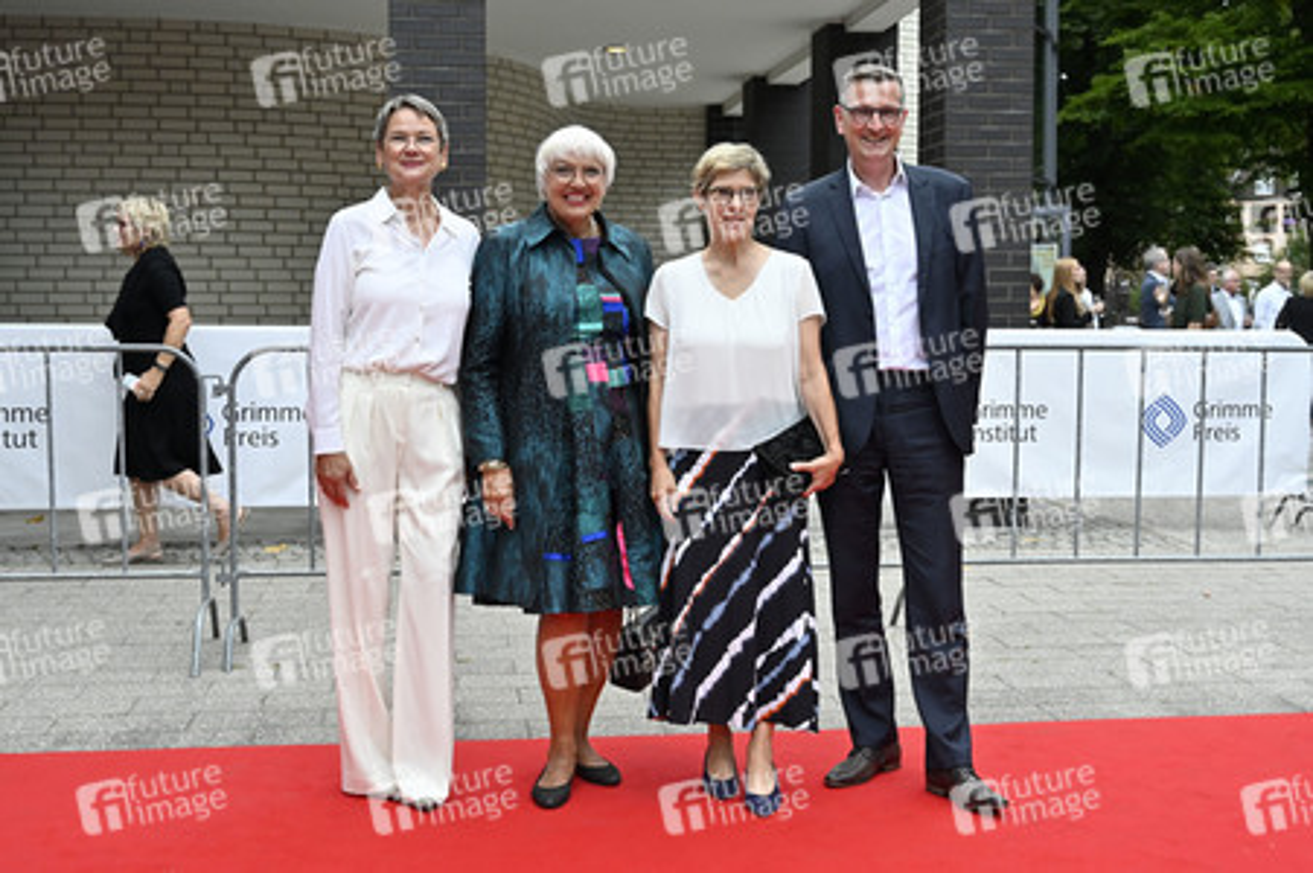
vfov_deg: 32.6
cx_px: 656
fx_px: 1494
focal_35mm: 41
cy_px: 436
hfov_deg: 47.4
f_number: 5.6
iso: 2000
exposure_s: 1/500
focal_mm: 41
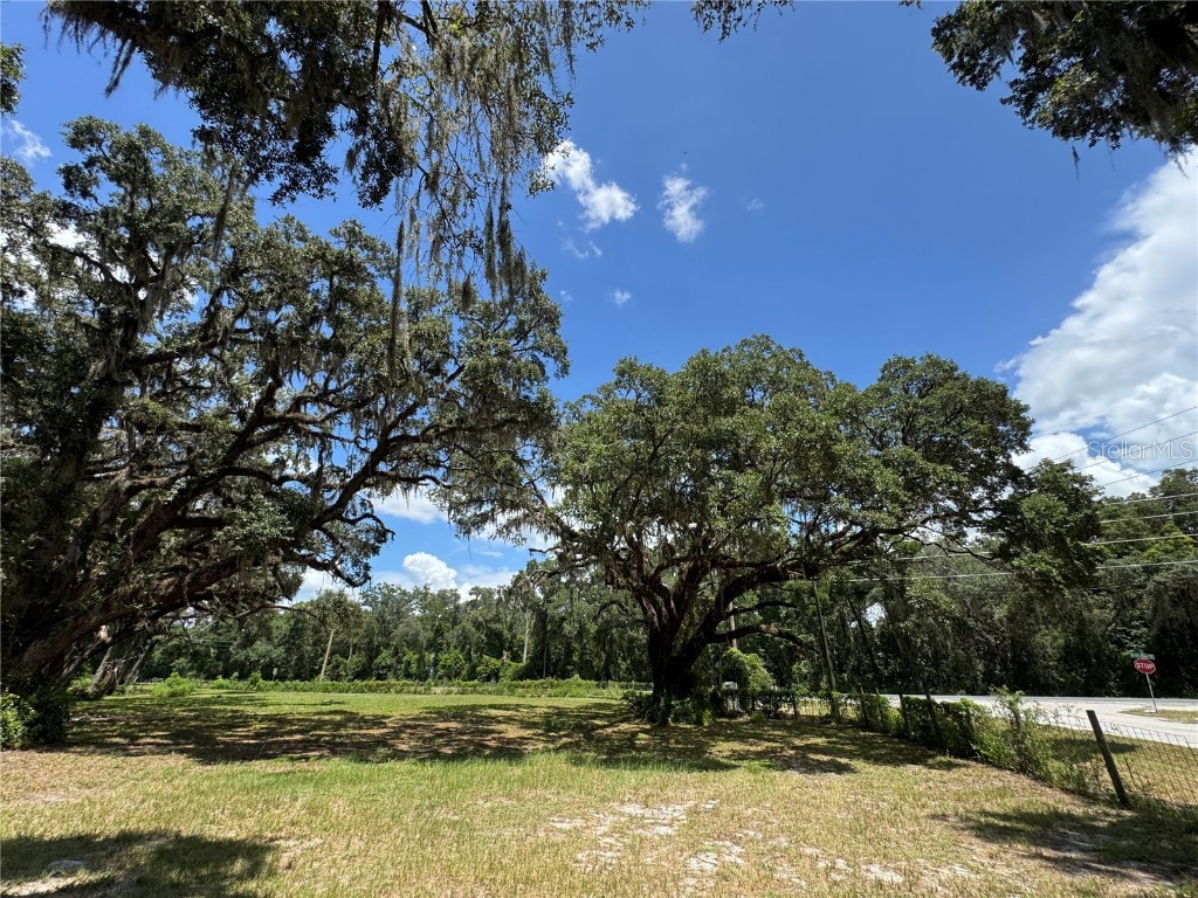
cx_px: 599
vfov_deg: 85.7
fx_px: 485
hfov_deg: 102.1
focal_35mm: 14
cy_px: 449
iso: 50
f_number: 2.2
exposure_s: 1/1034
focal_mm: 2.22
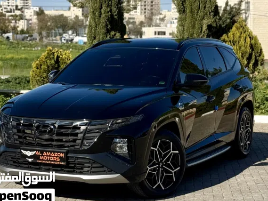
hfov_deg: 35.5
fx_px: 418
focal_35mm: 54
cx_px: 126
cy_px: 104
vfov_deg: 27.0
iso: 100
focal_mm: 6.76
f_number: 1.78
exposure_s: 1/7143
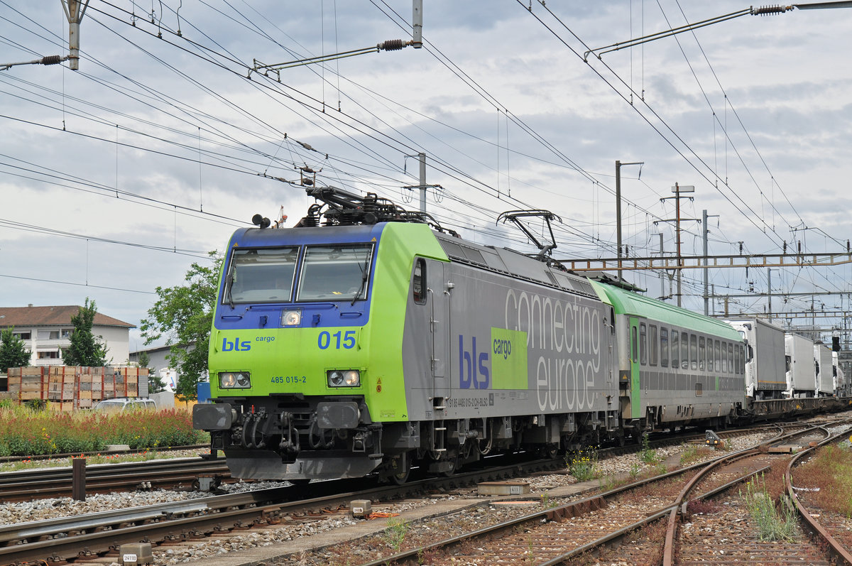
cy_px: 283
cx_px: 426
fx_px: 1702
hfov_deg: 28.1
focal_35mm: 72
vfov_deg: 18.9
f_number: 5.6
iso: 200
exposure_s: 1/1000
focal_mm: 48
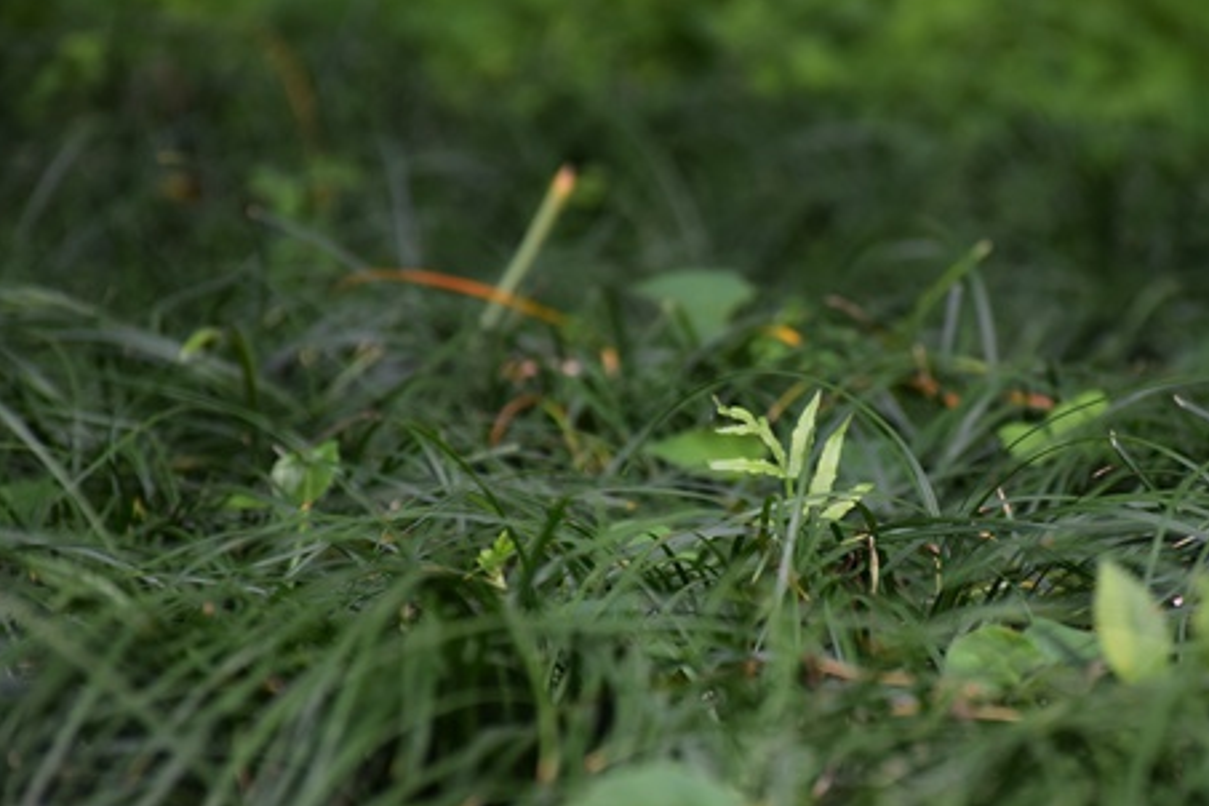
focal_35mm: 278
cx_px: 745
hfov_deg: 7.4
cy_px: 390
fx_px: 9335
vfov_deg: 4.9
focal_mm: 140
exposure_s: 1/320
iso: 400
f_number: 5.6
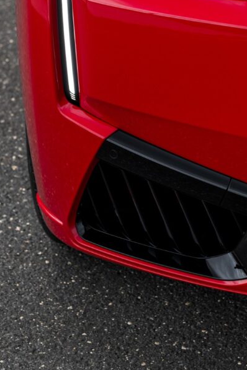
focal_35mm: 120
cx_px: 172
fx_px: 1235
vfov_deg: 16.9
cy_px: 64
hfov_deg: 11.4
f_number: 5
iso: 250
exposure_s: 1/160
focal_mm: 70
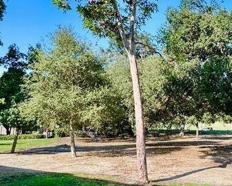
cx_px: 180
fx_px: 261
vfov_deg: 39.0
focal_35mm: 38
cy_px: 113
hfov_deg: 45.9
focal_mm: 2.22
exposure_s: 1/1006
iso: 50
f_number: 2.2
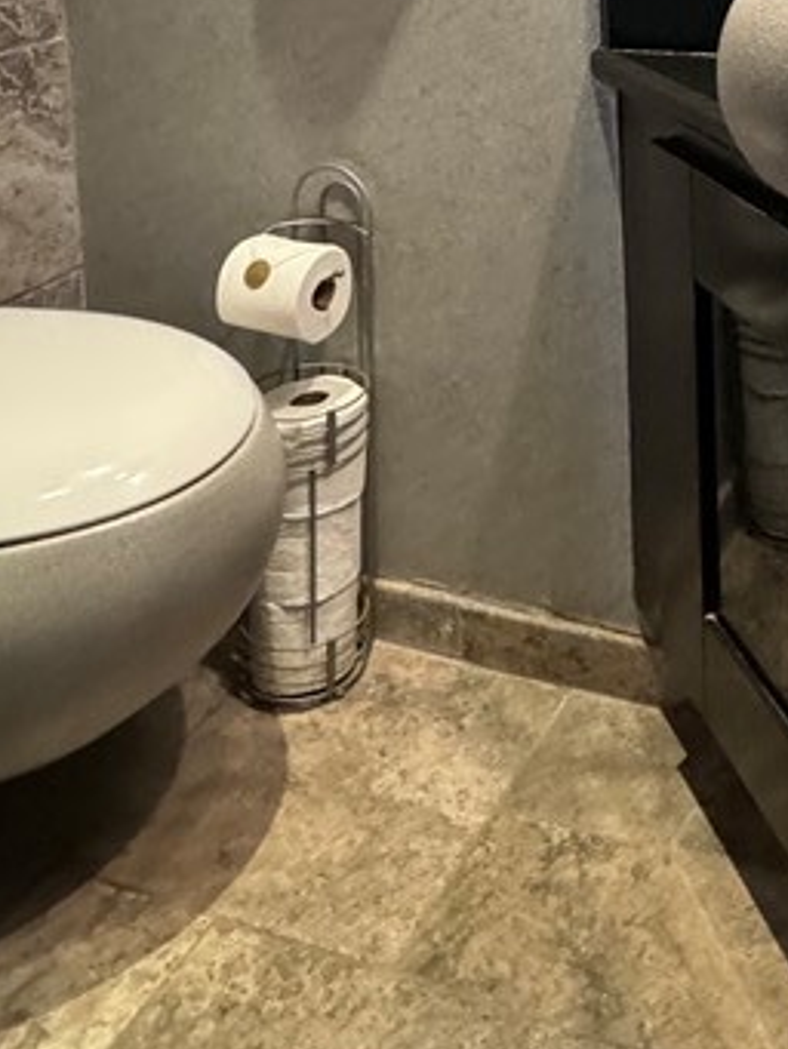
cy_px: -98
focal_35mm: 42
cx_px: 726
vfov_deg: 37.6
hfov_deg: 32.5
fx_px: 1274
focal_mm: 2.22
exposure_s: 1/60
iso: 800
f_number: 2.2
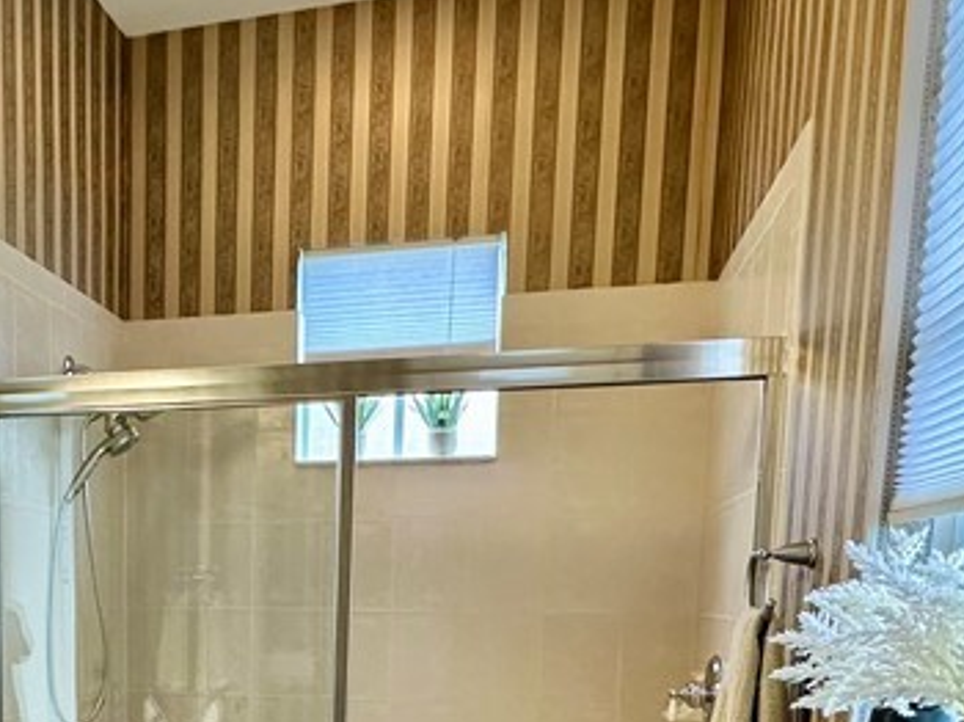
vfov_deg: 32.1
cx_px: 171
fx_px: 1141
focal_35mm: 41
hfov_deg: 43.3
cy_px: 739
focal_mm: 2.22
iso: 250
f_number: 2.2
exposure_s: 1/120
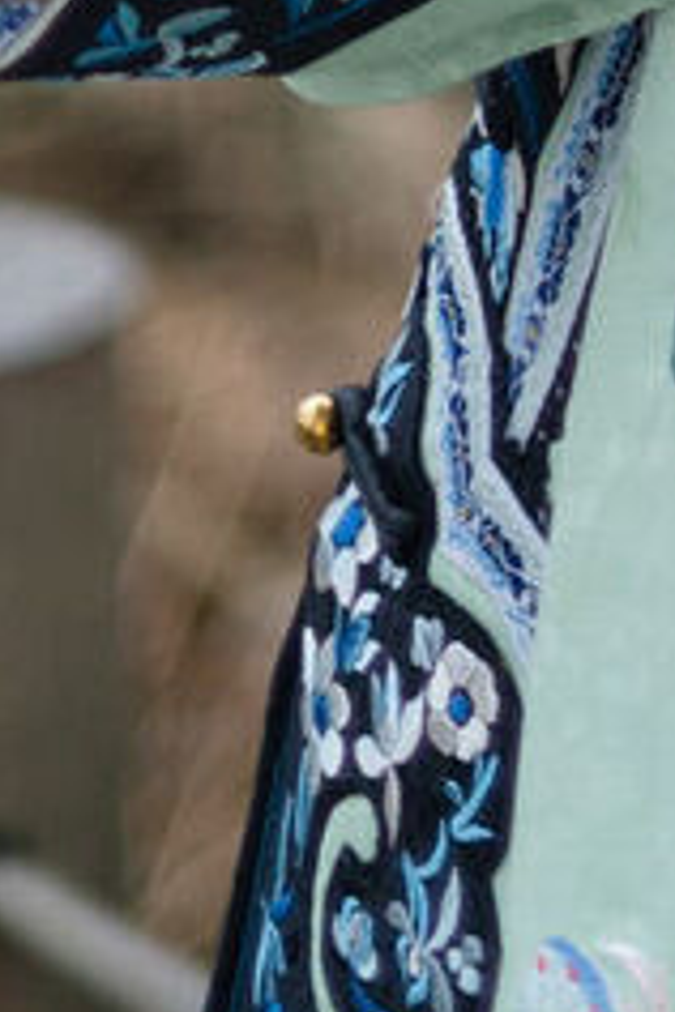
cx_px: 1722
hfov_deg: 4.1
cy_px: -2261
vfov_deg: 5.7
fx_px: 9337
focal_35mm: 332
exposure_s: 1/640
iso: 125
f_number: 1.8
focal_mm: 50
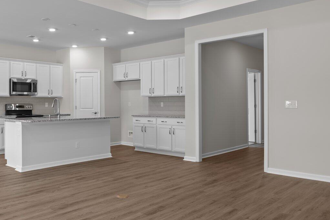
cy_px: 97
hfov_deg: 56.8
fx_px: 293
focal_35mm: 32
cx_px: 98
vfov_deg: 41.1
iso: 320
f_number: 4
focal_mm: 16
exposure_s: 1/15
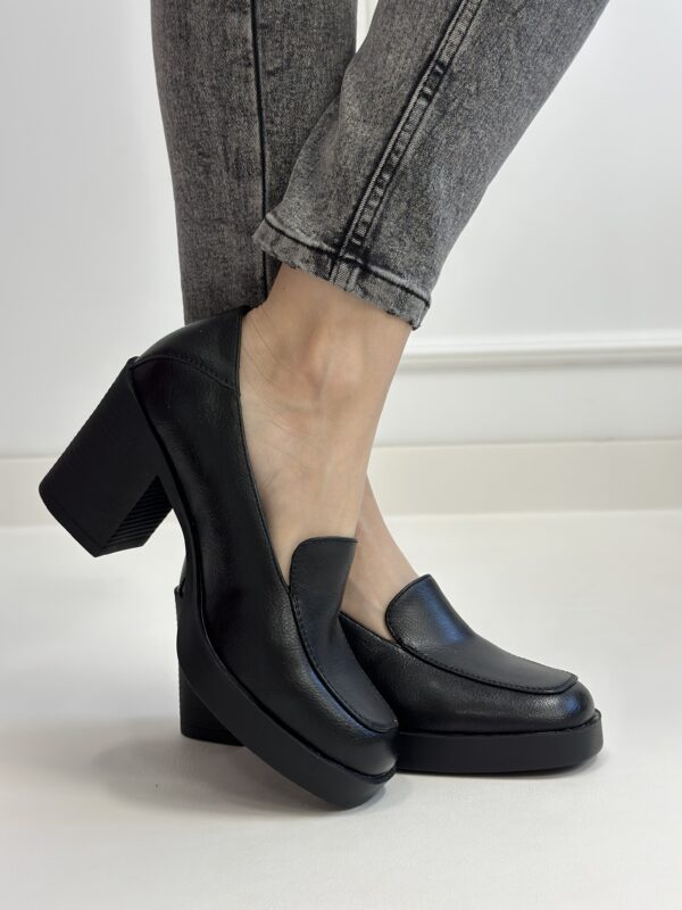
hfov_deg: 30.3
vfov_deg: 39.7
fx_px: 1261
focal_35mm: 48
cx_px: 341
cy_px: 455
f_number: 1.78
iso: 125
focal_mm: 6.86
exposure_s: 1/100
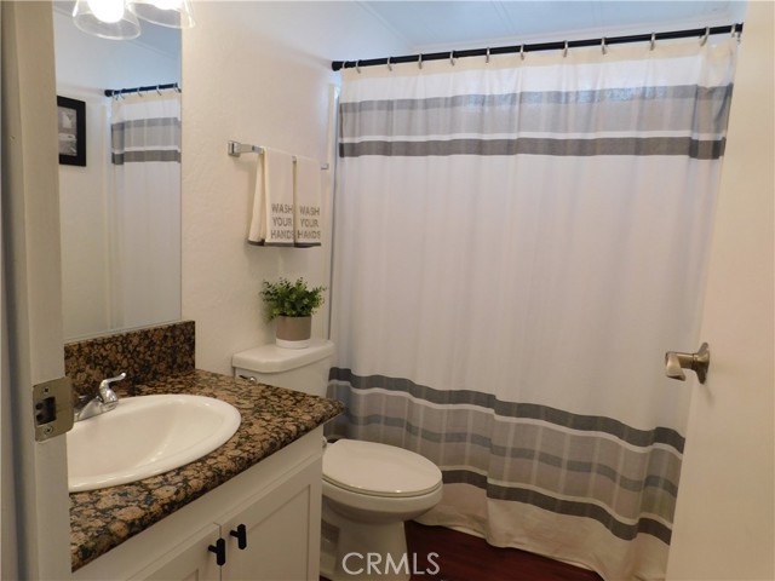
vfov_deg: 58.9
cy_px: 290
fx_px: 515
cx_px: 388
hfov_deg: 73.9
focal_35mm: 23
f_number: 3
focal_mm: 4
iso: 125
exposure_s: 1/40
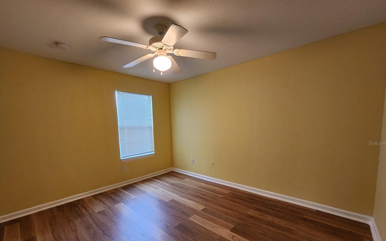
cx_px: 195
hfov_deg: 105.3
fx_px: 147
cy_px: 143
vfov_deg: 77.8
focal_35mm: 14
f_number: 2.2
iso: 320
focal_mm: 2.2
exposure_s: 1/30
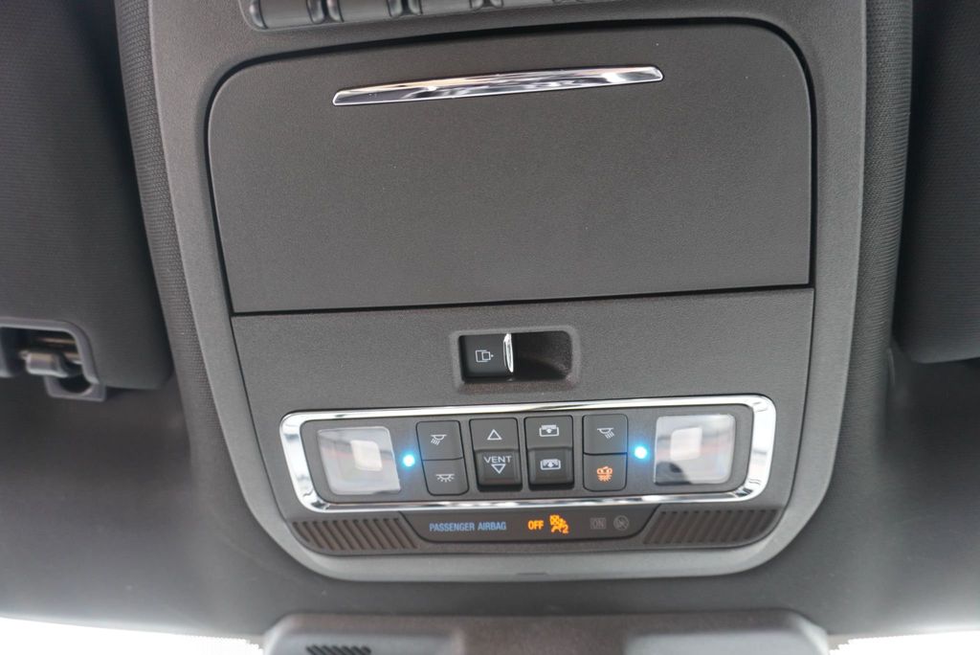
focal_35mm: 24
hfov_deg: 73.7
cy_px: 328
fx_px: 654
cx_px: 490
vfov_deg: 53.2
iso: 640
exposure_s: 1/60
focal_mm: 16
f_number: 4
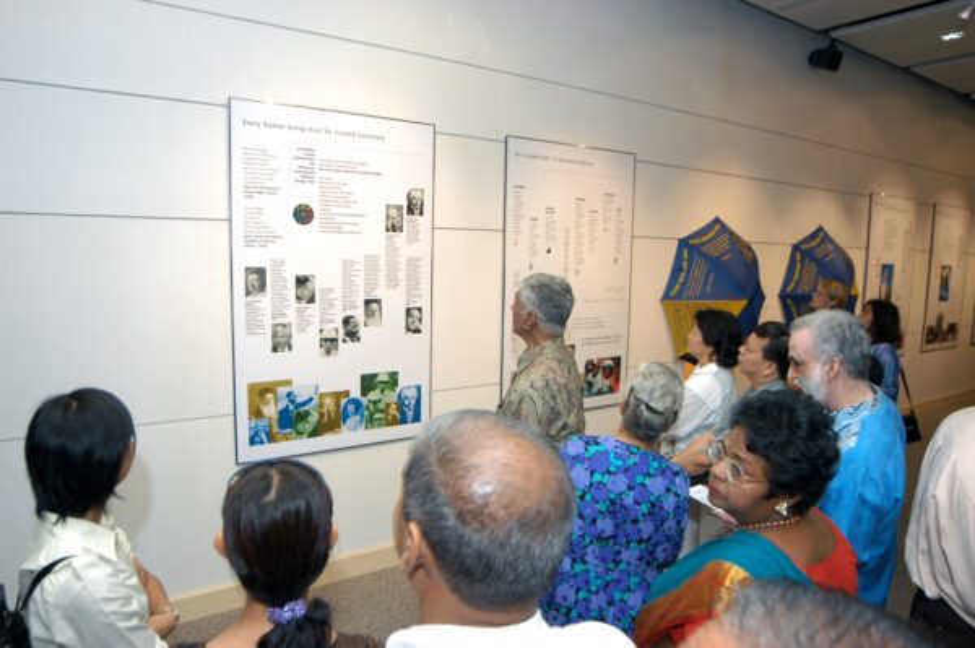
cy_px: 324
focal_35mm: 22
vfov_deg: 56.1
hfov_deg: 77.4
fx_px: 609
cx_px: 488
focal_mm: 15
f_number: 5.6
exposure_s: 1/30
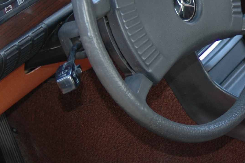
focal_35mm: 118
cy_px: 24
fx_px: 802
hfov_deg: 17.0
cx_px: 234
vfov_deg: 11.5
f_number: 3.3
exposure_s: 1/80
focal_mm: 28
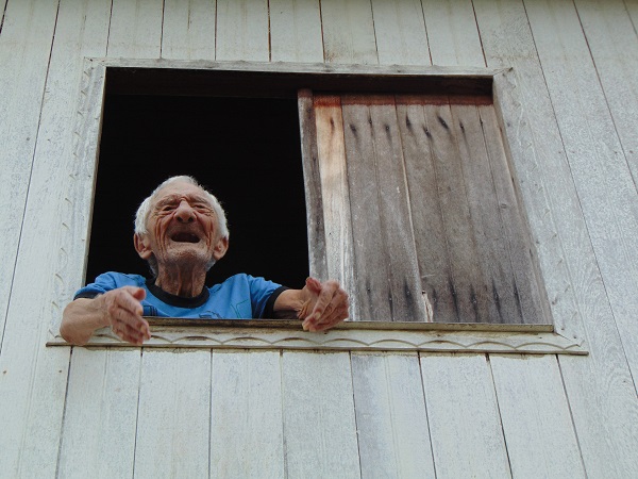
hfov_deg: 18.2
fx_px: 1991
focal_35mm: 108
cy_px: 240
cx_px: 319
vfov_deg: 13.7
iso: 80
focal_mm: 19.4
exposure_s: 1/125
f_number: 3.9
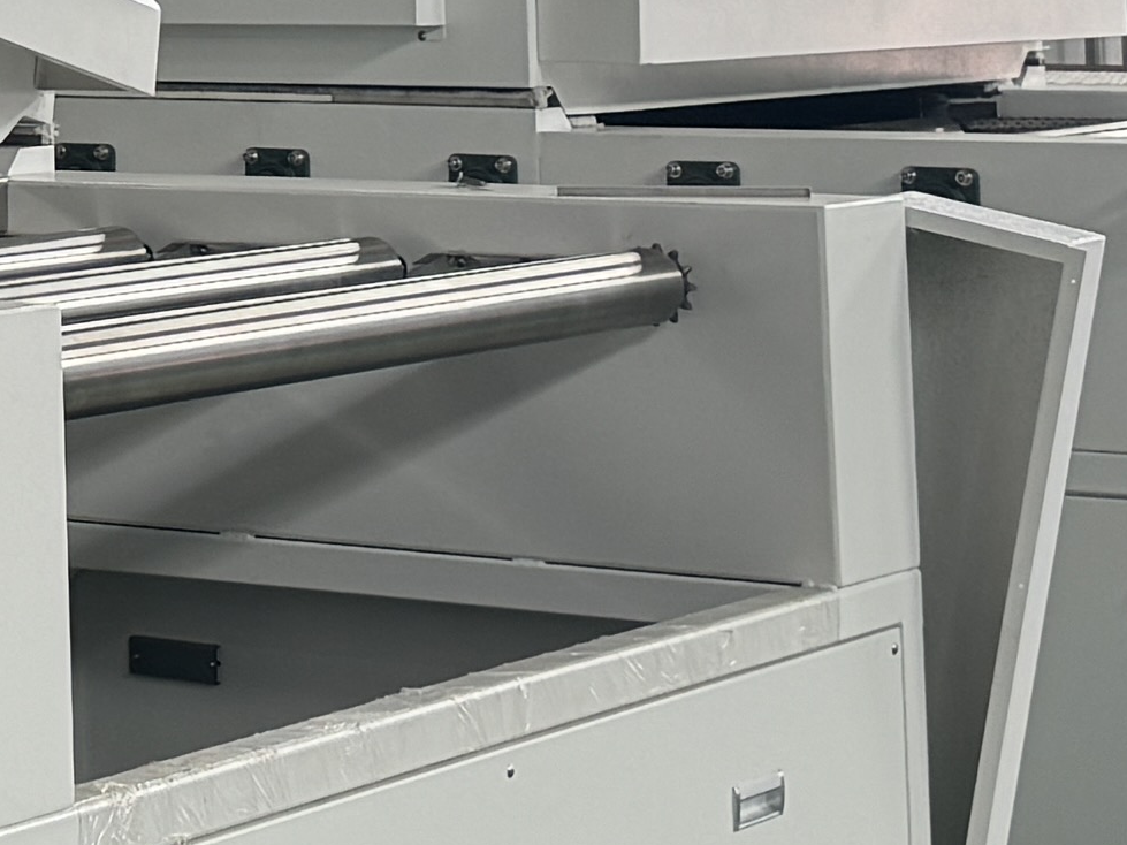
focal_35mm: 140
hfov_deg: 13.4
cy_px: -431
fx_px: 4557
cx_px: -527
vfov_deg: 10.2
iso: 160
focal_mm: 6.76
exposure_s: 1/100
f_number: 1.78
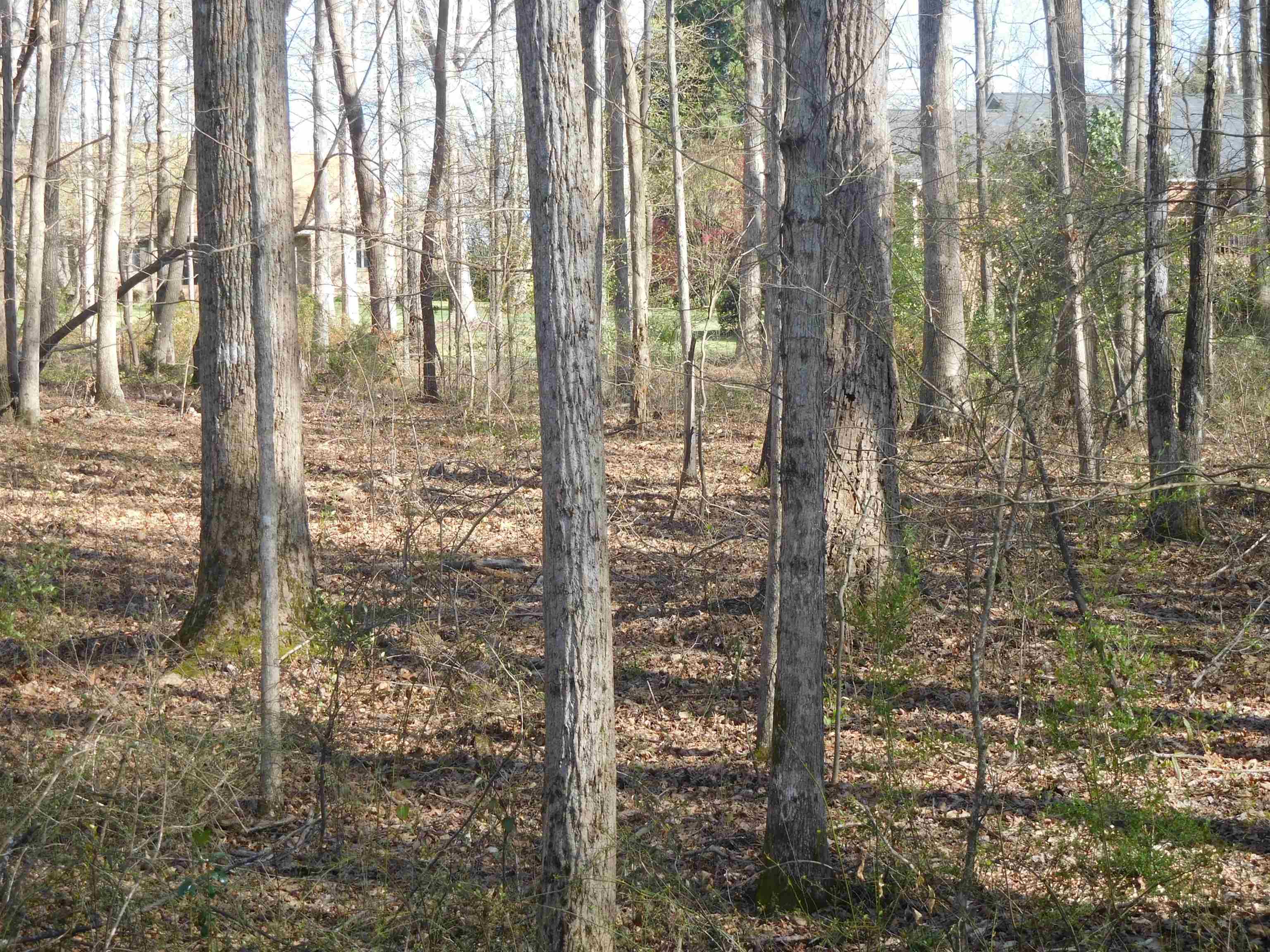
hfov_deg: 19.6
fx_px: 3669
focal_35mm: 100
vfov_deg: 14.8
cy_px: 476
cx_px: 635
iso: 125
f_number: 4.8
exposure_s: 1/125
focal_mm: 17.8
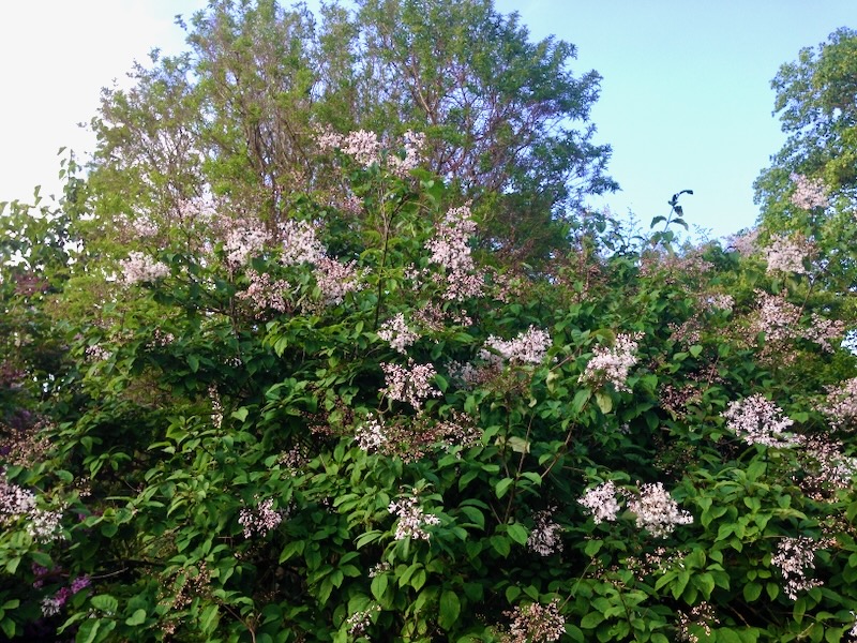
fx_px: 817
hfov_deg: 55.4
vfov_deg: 42.9
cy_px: 322
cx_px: 428
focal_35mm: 33
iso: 50
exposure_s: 1/287
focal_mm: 4.12
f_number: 2.4
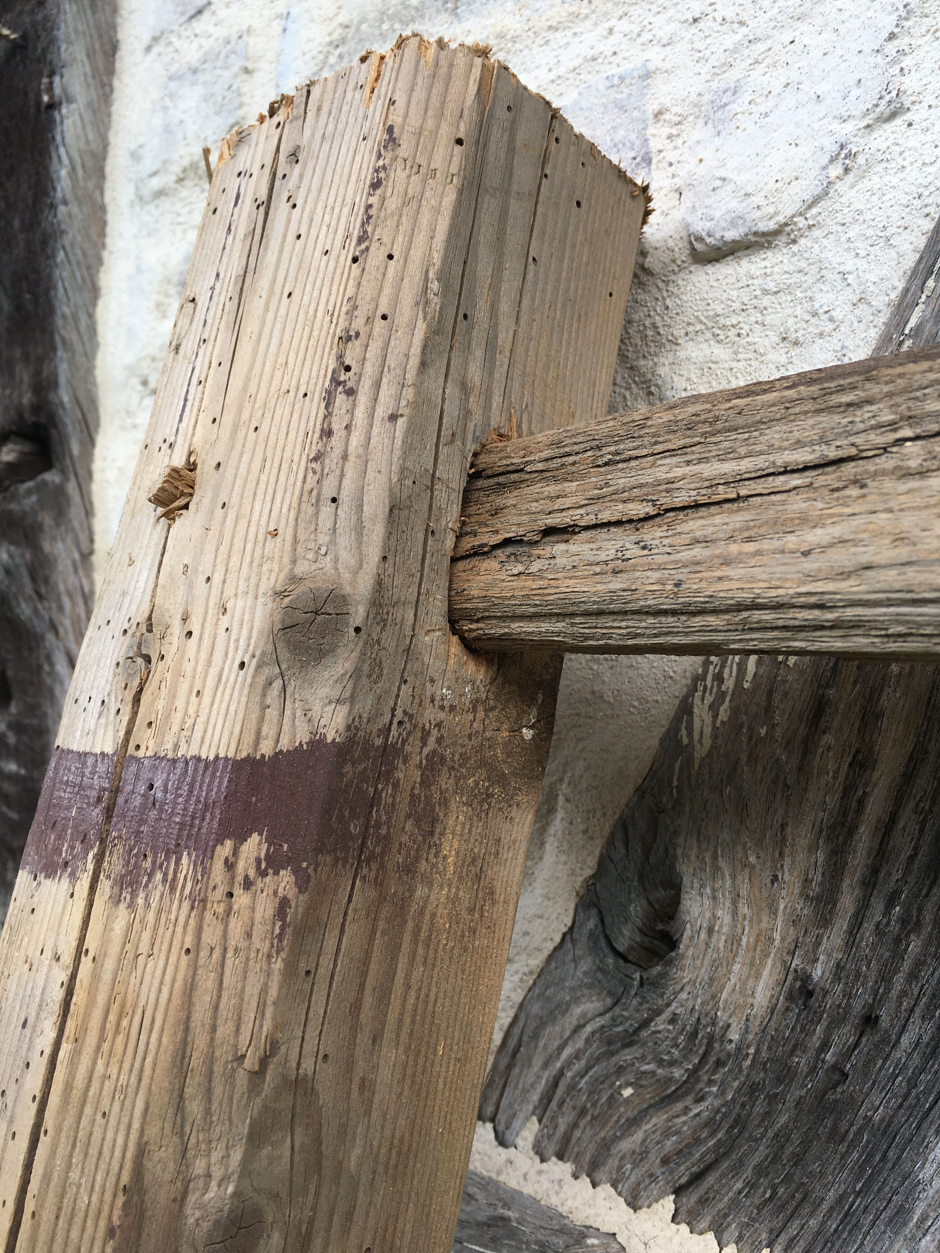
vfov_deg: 61.7
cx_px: 470
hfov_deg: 48.2
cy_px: 626
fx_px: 1050
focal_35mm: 29
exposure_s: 1/182
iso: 25
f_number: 2.2
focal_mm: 4.15
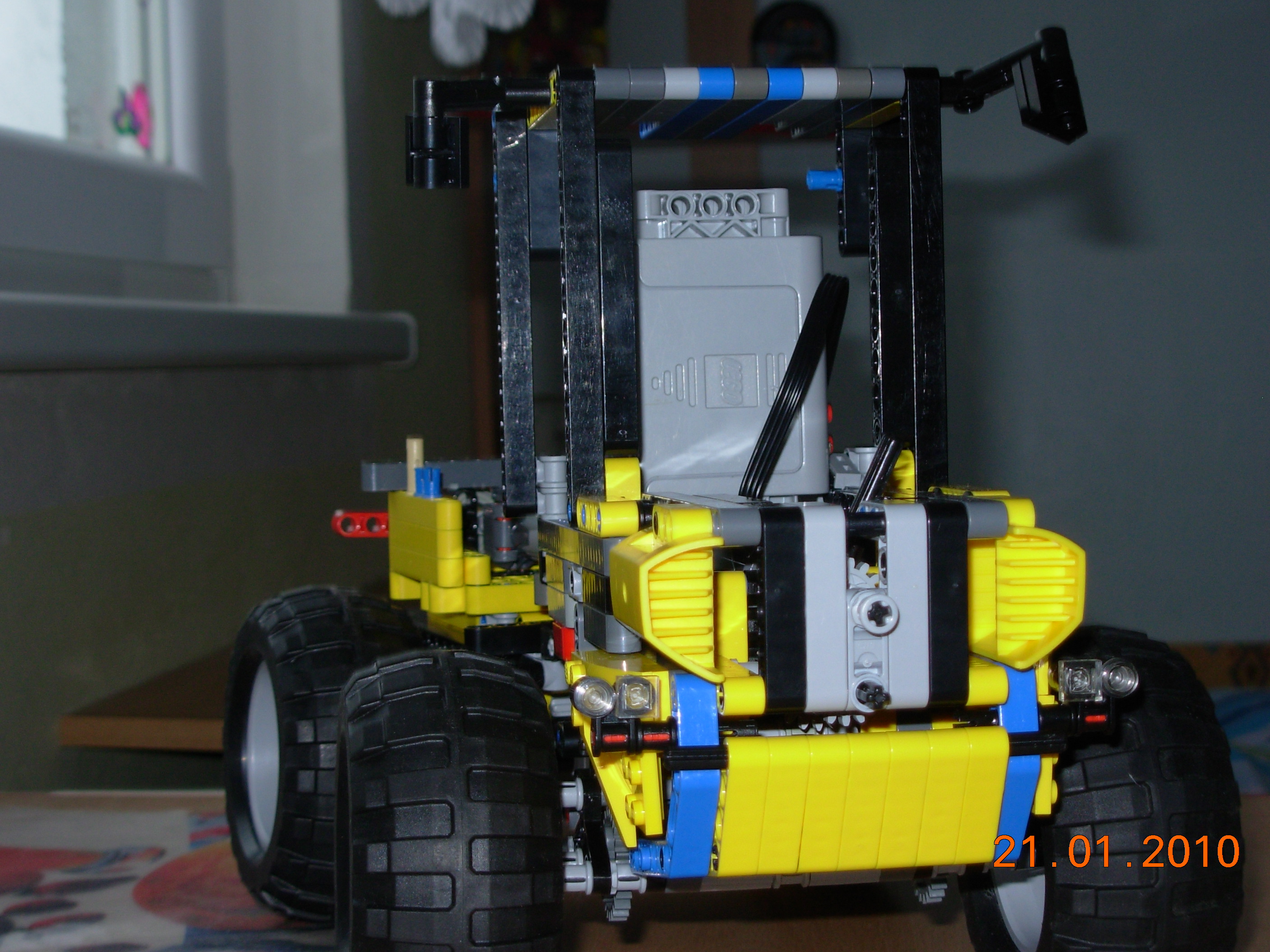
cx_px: 635
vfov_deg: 21.0
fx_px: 2568
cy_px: 476
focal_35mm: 70
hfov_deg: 27.8
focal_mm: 11.5
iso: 50
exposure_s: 1/45.3
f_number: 3.5
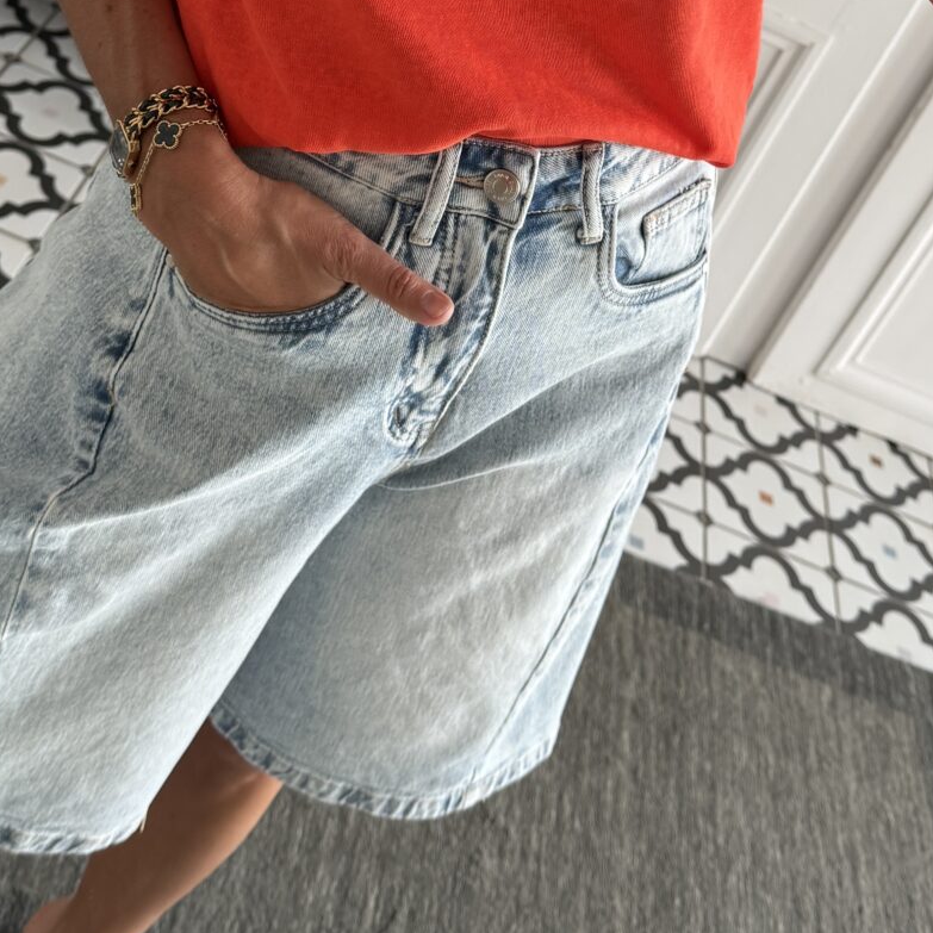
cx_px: 505
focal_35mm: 52
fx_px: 1586
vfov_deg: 31.1
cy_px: 68
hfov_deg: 32.8
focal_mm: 6.76
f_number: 1.78
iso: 160
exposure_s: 1/121
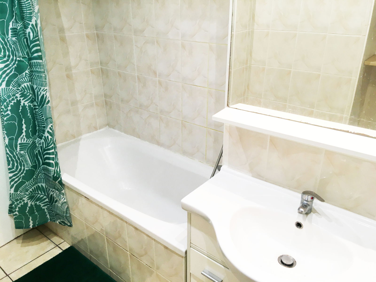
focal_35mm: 29
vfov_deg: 48.2
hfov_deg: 61.7
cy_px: 141
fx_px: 315
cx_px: 188
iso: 32
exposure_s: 1/33
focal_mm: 4.15
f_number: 2.2
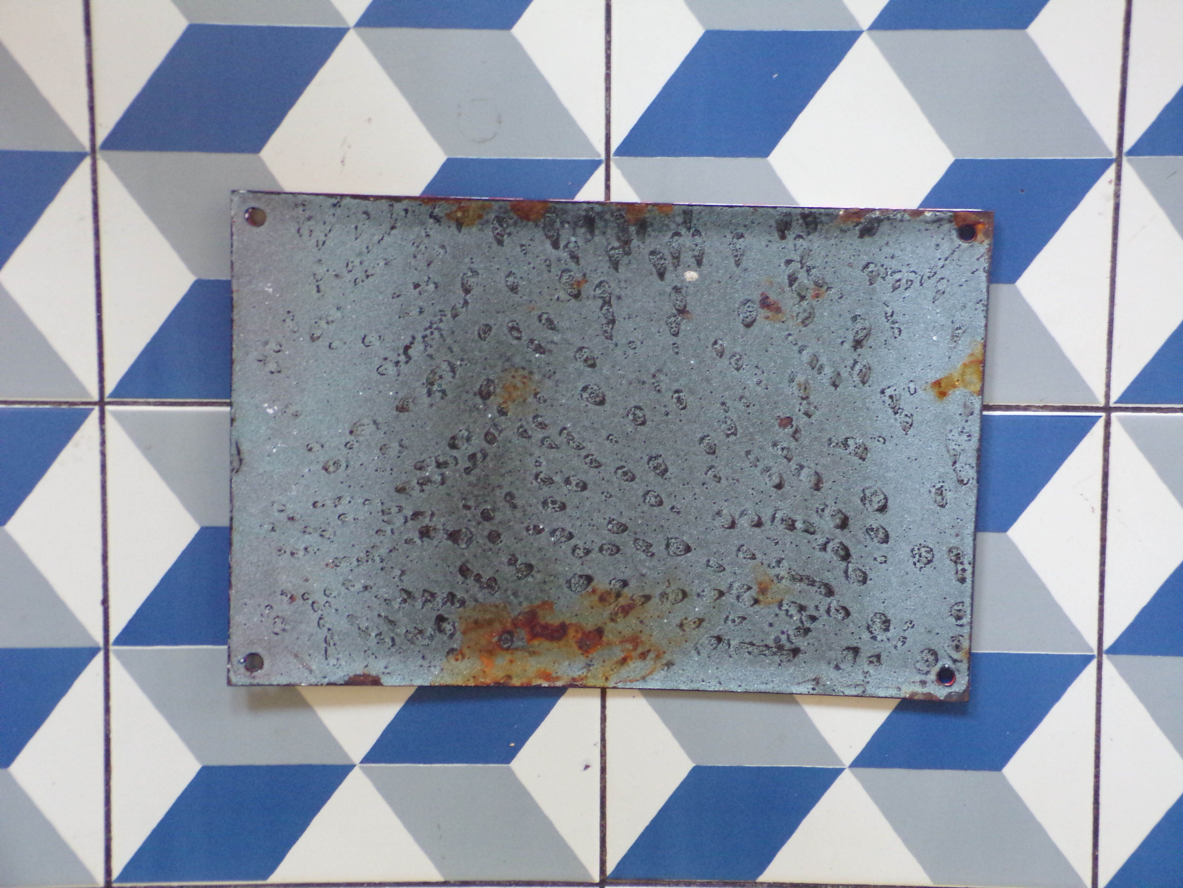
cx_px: 592
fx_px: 2529
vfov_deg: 19.9
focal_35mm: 74
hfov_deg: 26.3
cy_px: 444
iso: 400
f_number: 3.9
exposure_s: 1/13
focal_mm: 13.3
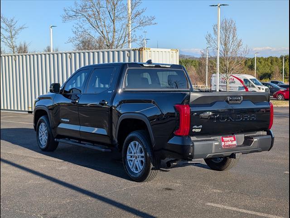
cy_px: 109
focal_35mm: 49
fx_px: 411
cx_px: 145
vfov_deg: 29.7
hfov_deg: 38.9
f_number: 1.68
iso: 20
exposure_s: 1/1111
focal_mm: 6.9
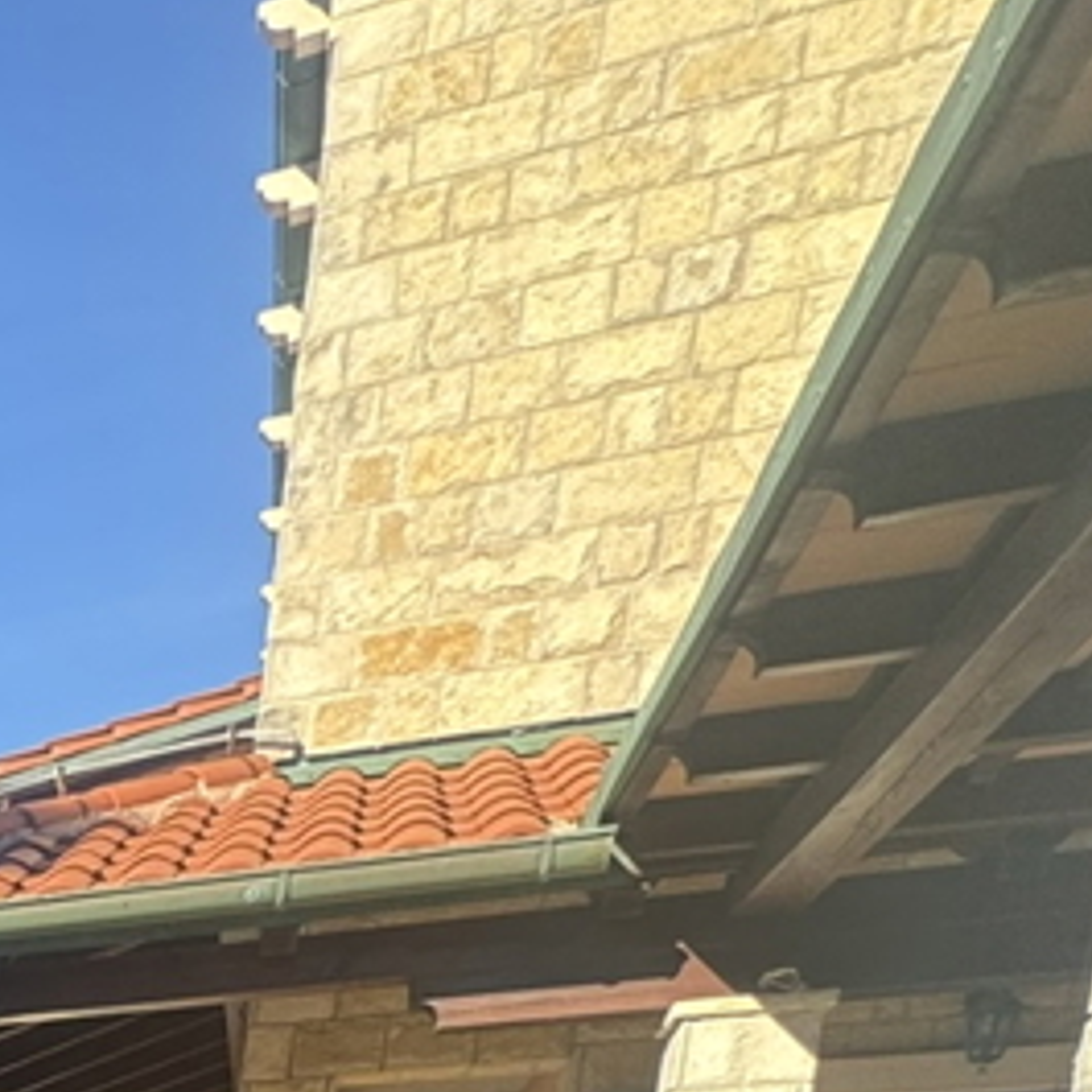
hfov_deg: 19.2
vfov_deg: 22.7
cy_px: 1784
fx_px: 1999
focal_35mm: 56
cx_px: -1055
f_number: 2.2
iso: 40
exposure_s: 1/296
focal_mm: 2.22
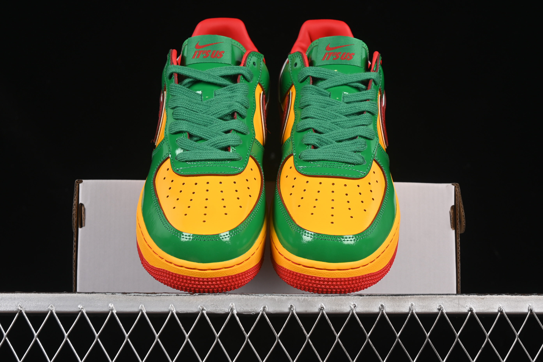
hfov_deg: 27.0
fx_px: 1131
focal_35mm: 75
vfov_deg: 18.2
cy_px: 181
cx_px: 272
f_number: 7.1
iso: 160
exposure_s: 1/60
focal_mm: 50
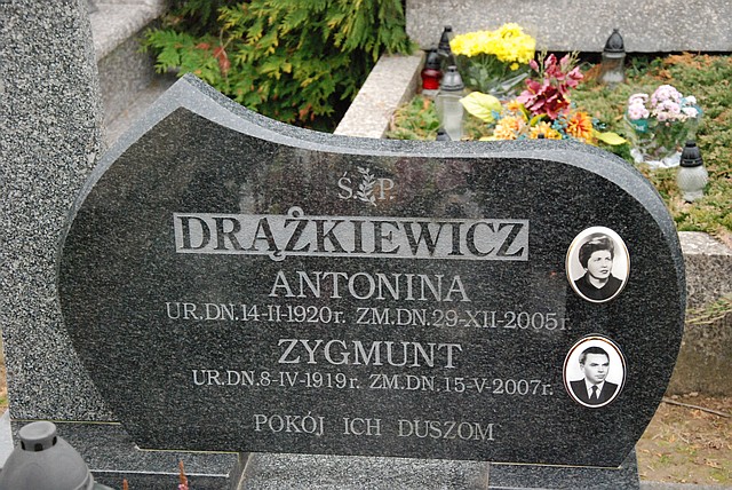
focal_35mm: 72
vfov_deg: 19.0
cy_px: 245
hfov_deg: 28.0
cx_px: 366
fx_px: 1465
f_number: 5
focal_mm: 48
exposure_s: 1/640
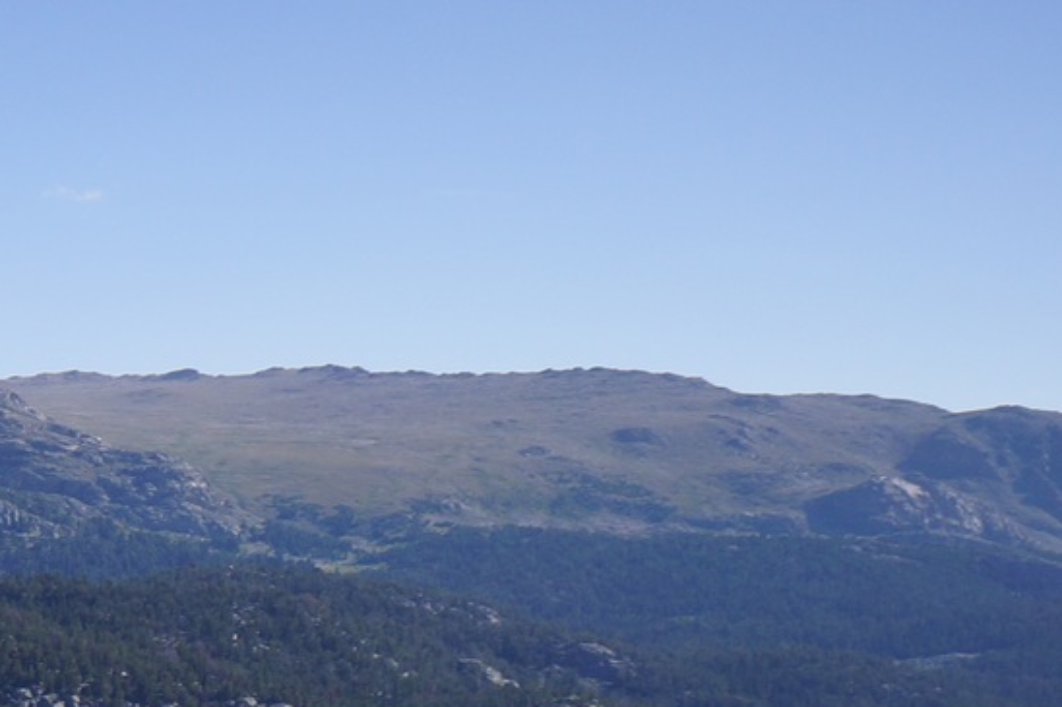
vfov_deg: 13.2
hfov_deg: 20.7
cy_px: 1340
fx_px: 2713
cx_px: -211
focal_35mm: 92
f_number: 8
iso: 100
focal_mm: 16
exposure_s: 1/80
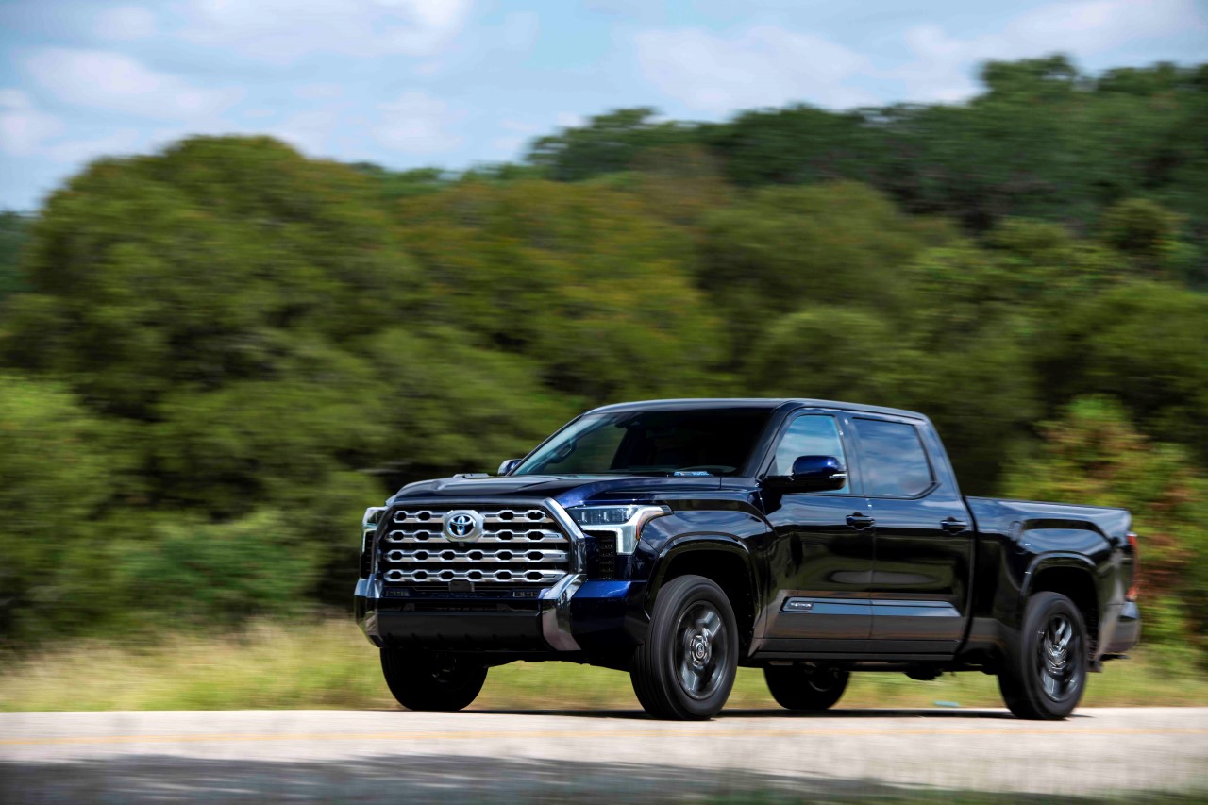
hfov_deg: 16.8
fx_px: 4093
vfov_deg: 11.2
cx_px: 604
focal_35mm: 122
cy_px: 402
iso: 31
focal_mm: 122
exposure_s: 1/50
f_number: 7.1
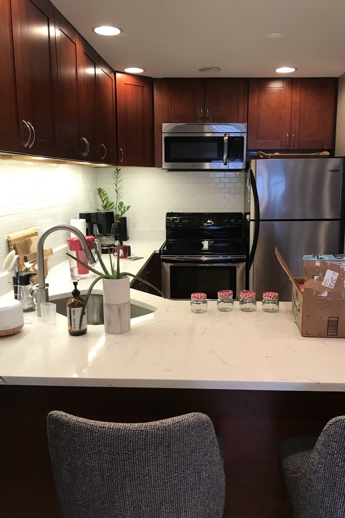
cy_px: 266
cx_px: 192
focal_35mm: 31
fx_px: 446
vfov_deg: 60.3
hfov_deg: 42.2
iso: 40
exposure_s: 1/24
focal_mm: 3.99
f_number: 1.8
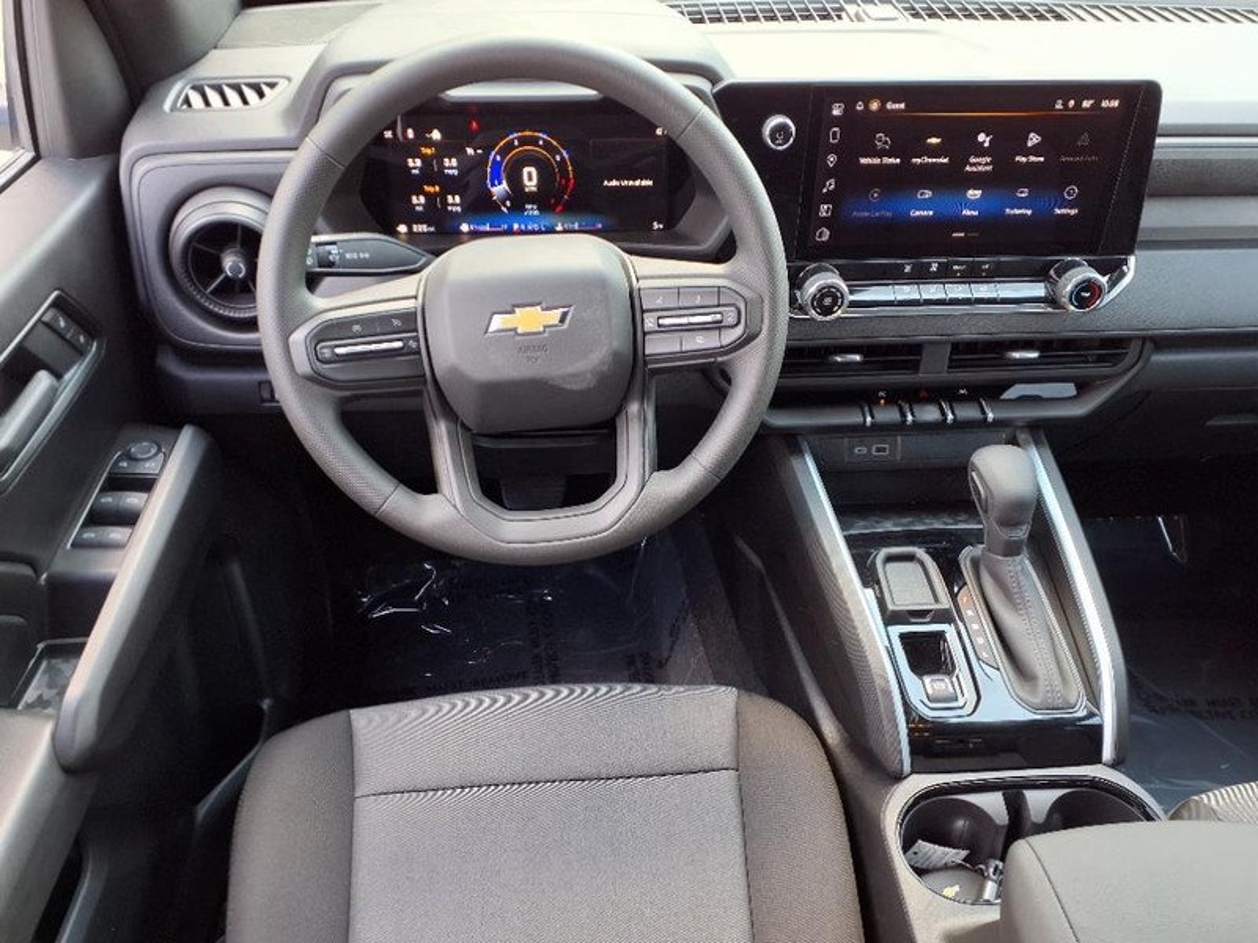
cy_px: 472
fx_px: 981
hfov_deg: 65.3
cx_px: 629
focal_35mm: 27
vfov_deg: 51.4
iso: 50
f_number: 1.9
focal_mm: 3.58
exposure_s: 1/60.2
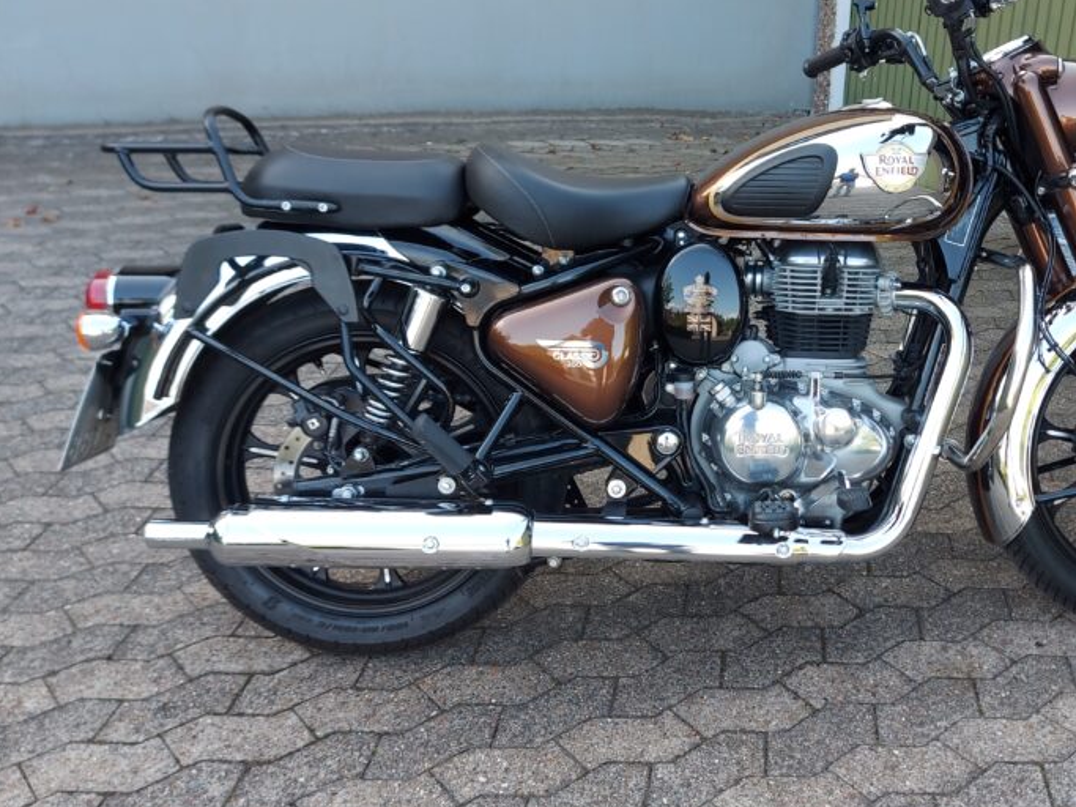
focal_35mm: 36
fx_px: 1119
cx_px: 775
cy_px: 318
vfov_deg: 39.5
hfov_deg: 49.8
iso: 32
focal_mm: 5.23
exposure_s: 1/101
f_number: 1.8
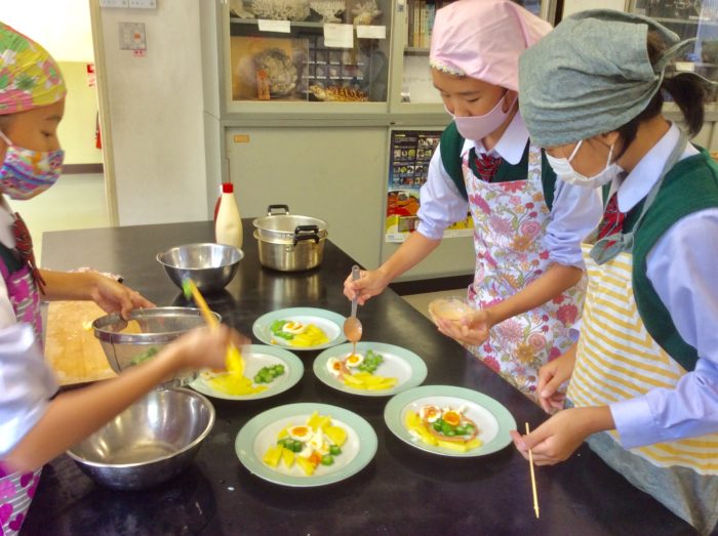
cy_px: 268
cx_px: 359
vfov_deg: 44.1
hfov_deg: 56.9
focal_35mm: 32
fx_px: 663
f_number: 2.4
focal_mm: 3.3
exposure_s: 1/24
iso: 40
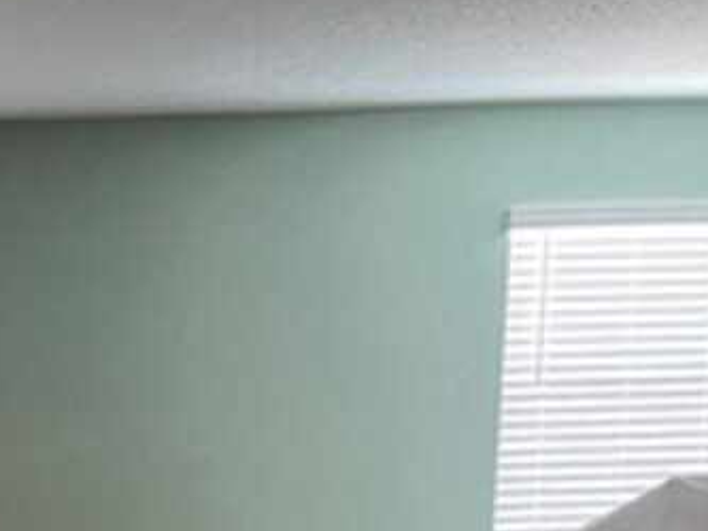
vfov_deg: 14.2
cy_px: 854
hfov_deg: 17.0
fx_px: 1964
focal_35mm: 96
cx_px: -544
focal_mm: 5.1
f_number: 1.6
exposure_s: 1/40
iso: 500
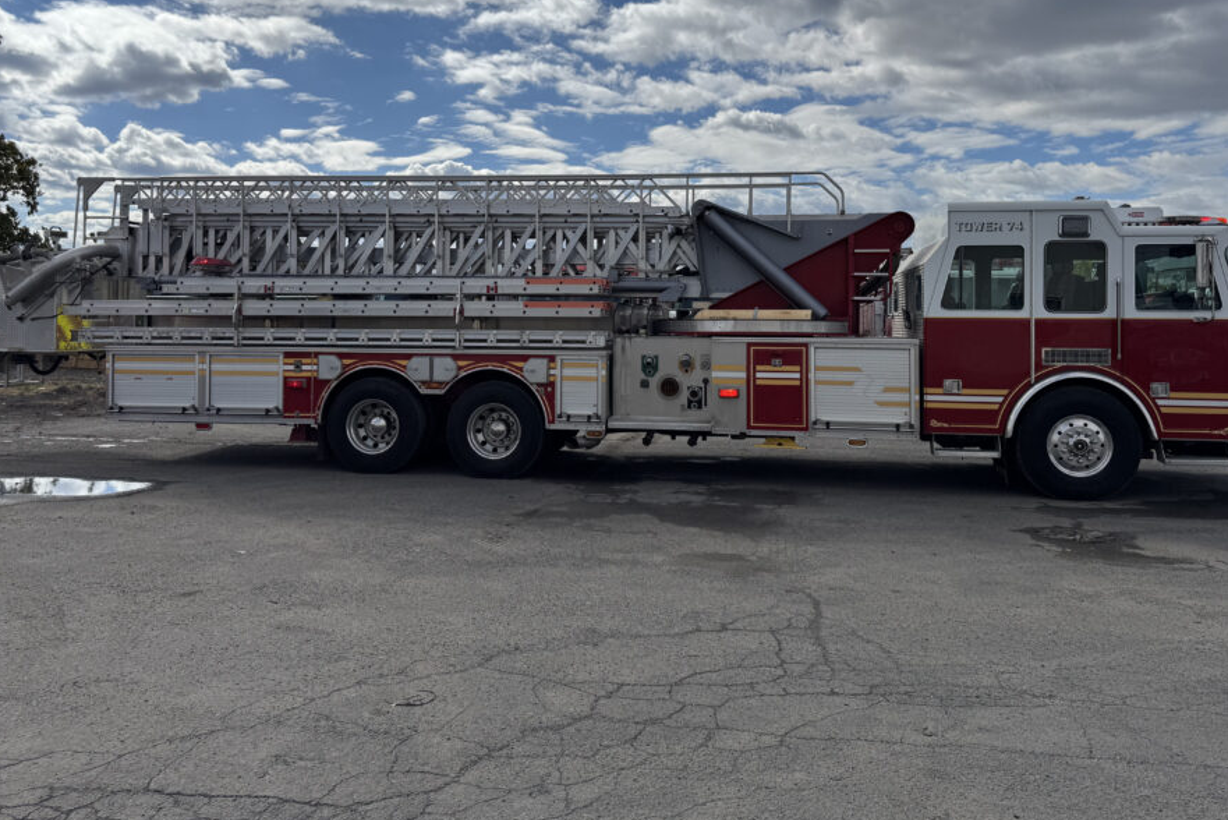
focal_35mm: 29
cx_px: 609
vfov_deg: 44.6
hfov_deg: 63.6
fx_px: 989
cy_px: 304
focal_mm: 6.76
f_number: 1.78
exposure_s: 1/12346
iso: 80
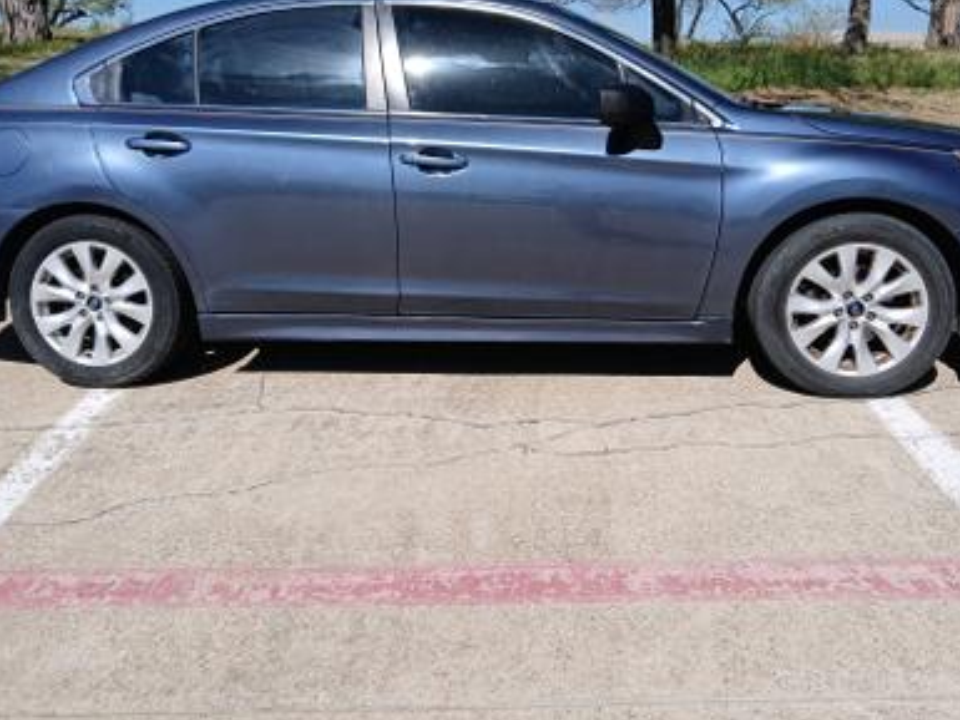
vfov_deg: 41.5
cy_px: 264
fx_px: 943
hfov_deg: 53.9
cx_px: 481
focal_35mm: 34
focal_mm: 3.98
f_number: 1.8
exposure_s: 1/853
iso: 20
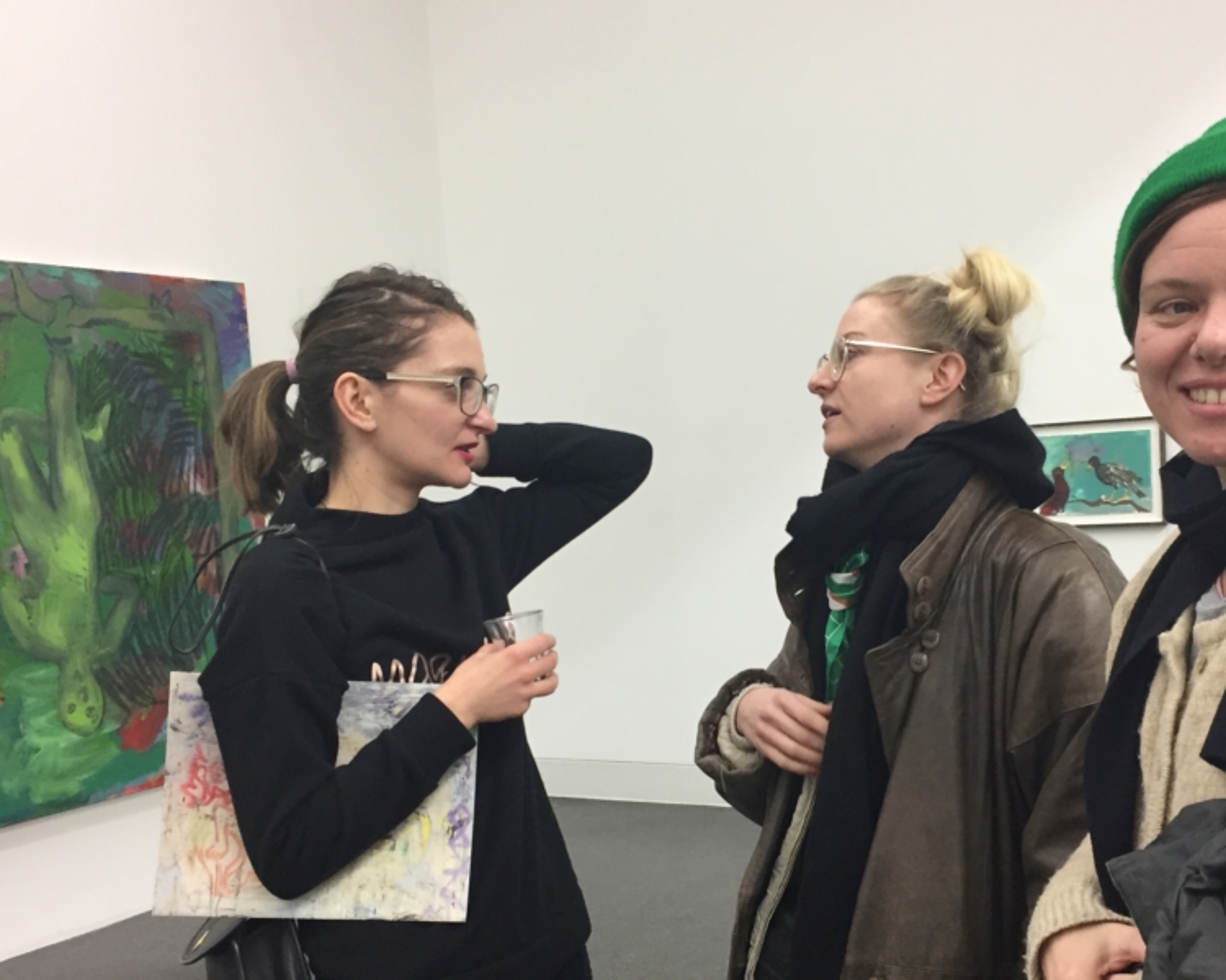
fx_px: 1560
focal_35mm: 43
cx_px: 719
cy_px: 618
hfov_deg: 42.7
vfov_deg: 34.7
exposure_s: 1/33
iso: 80
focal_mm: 4.15
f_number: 2.2
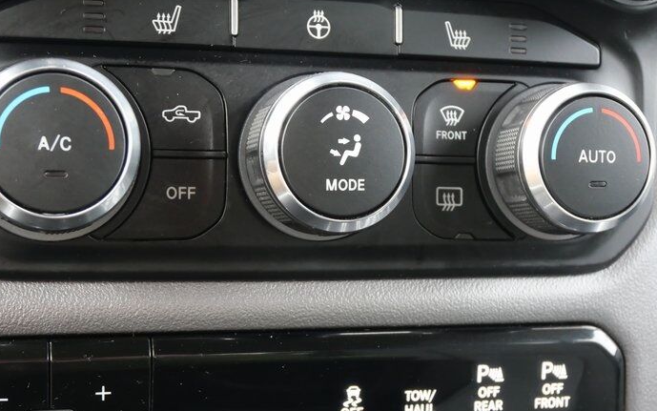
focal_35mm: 63
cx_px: 314
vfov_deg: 20.6
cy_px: 265
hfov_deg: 32.5
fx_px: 1128
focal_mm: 20
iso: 1250
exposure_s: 1/60
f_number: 4.6
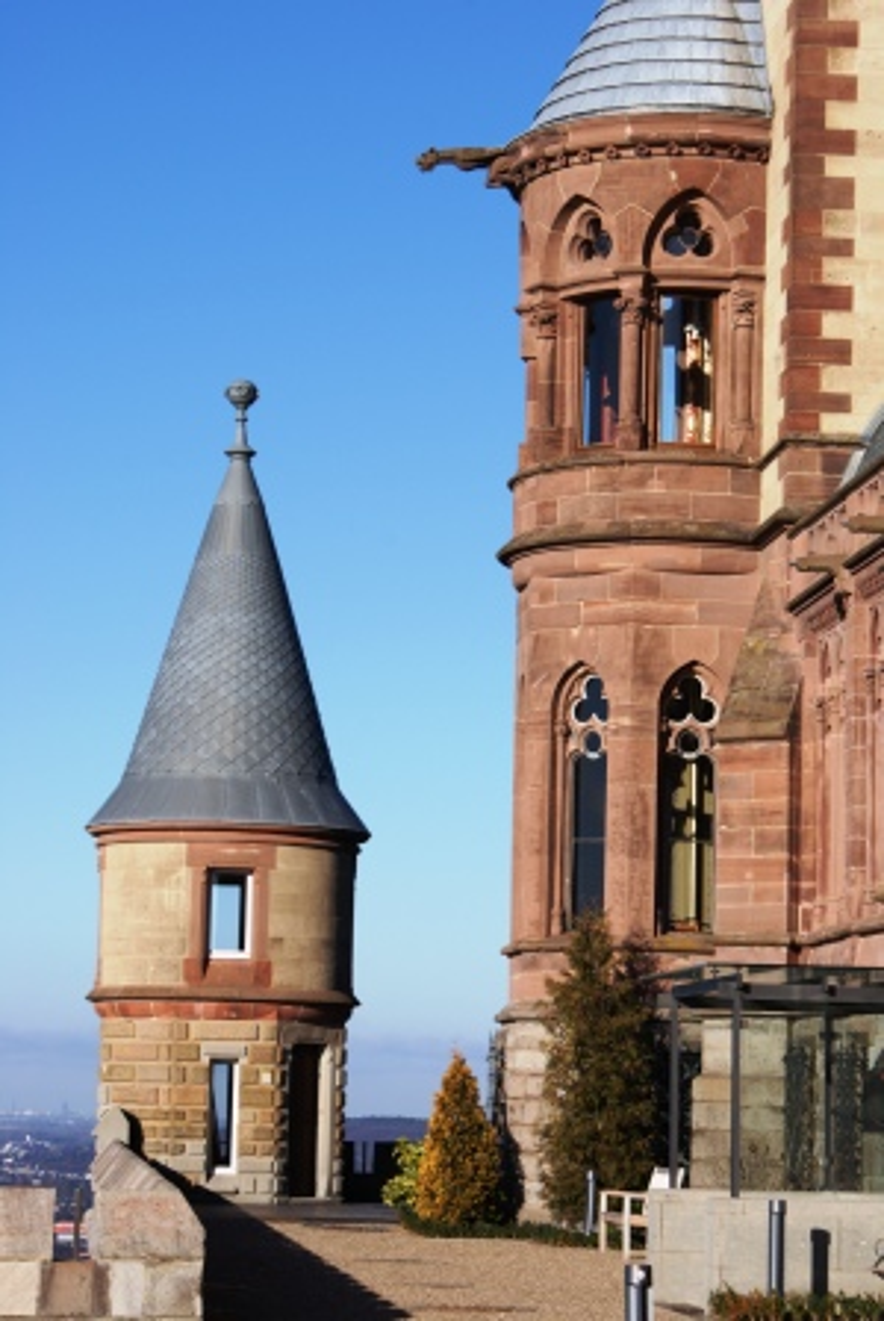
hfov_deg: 13.1
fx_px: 3855
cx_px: 442
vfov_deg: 19.4
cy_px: 660
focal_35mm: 105
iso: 100
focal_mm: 70
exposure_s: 1/160
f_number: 13
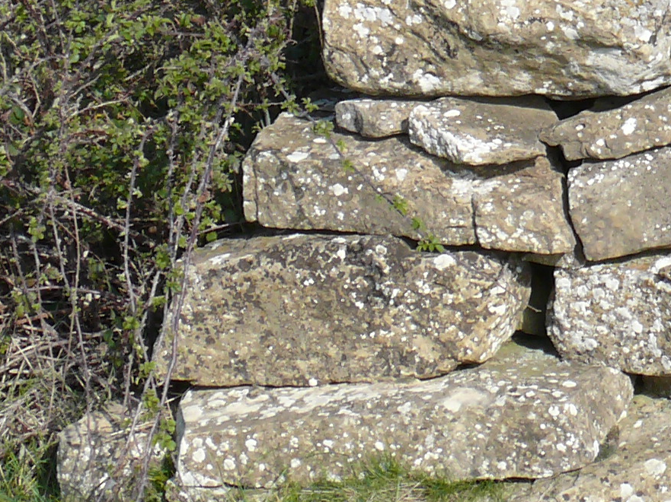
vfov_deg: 9.8
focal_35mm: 145
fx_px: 2810
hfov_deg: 12.9
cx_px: 989
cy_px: -305
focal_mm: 7.4
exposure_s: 1/320
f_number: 5.6
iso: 100
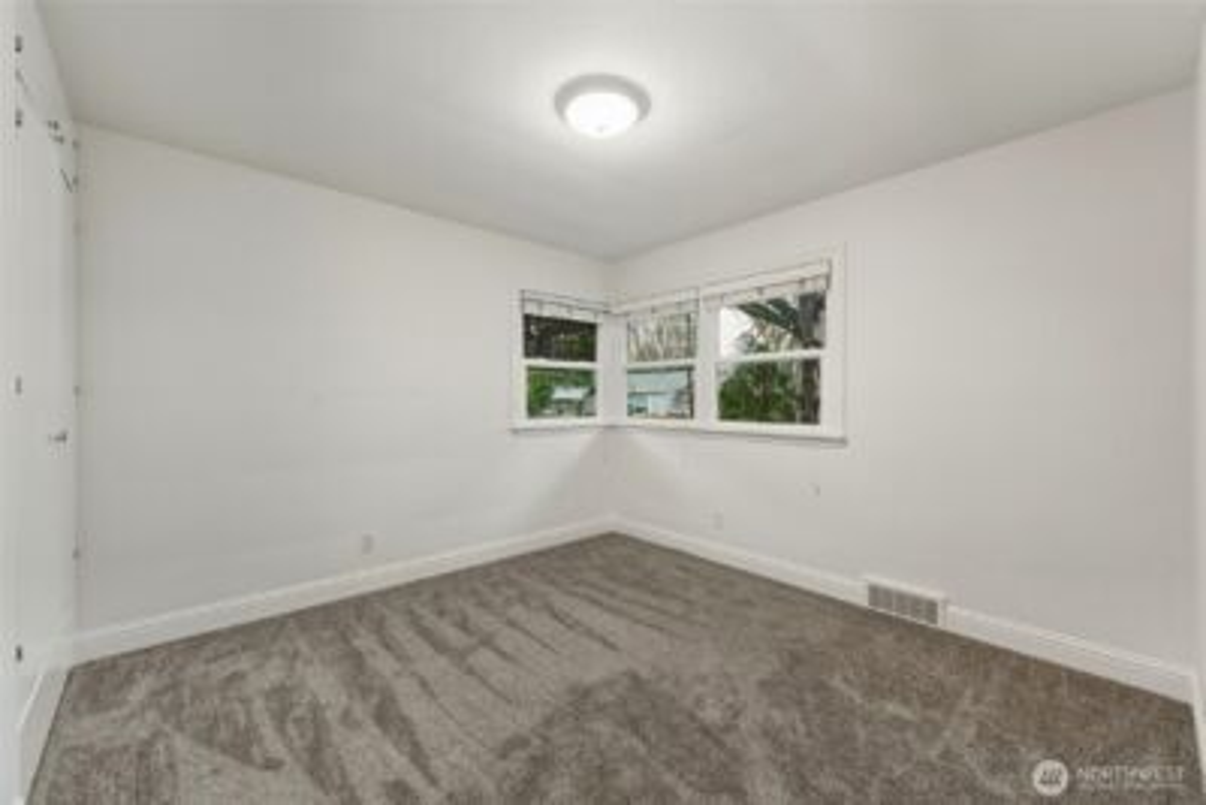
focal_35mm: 14
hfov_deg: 104.2
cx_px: 603
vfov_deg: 81.3
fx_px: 469
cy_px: 402
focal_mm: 14
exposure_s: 1/80
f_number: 9
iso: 400
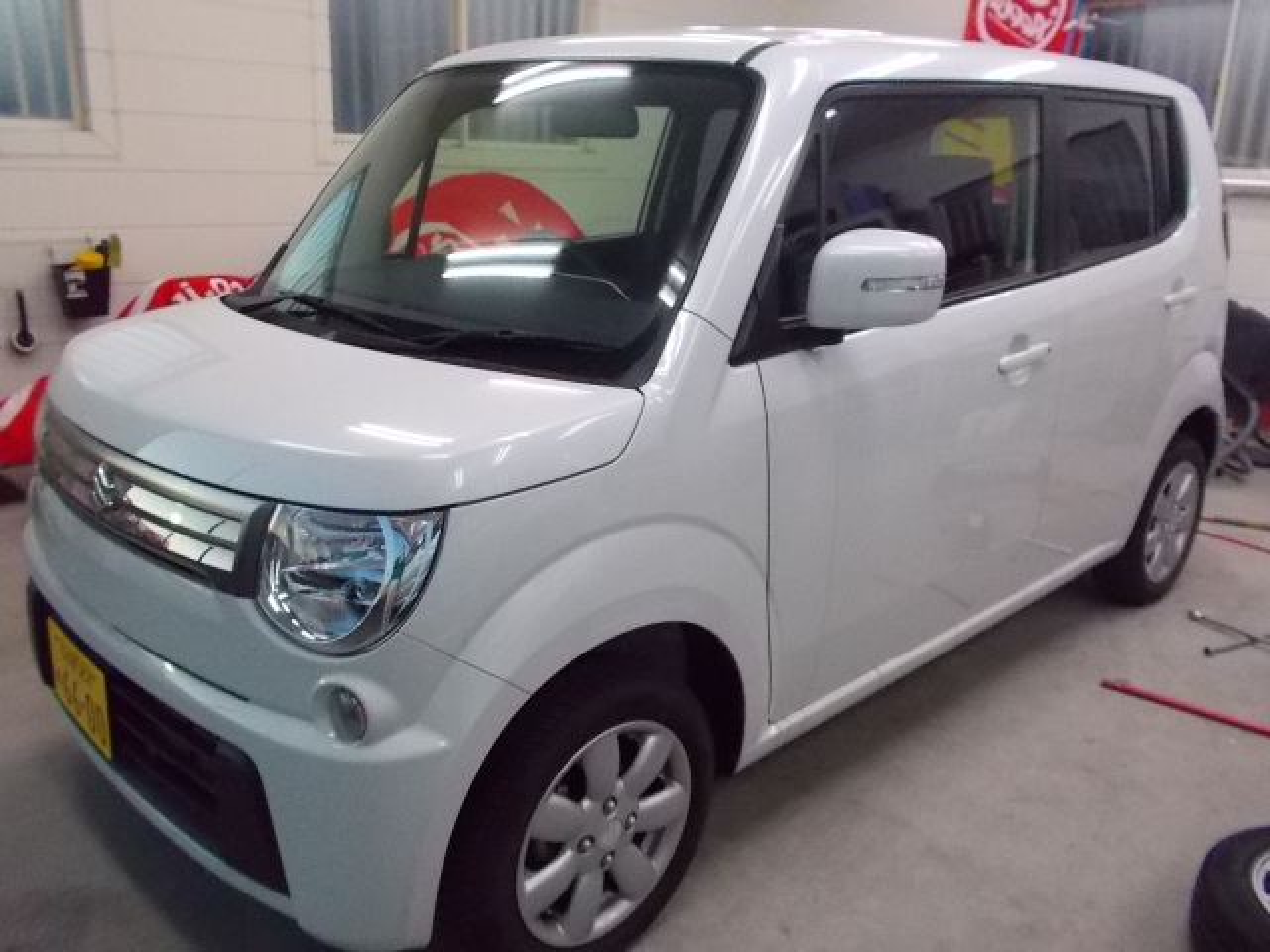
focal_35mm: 29
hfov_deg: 61.7
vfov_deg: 48.2
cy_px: 476
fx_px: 1064
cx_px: 635
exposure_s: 1/125
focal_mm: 4.1
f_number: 3.3
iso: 640
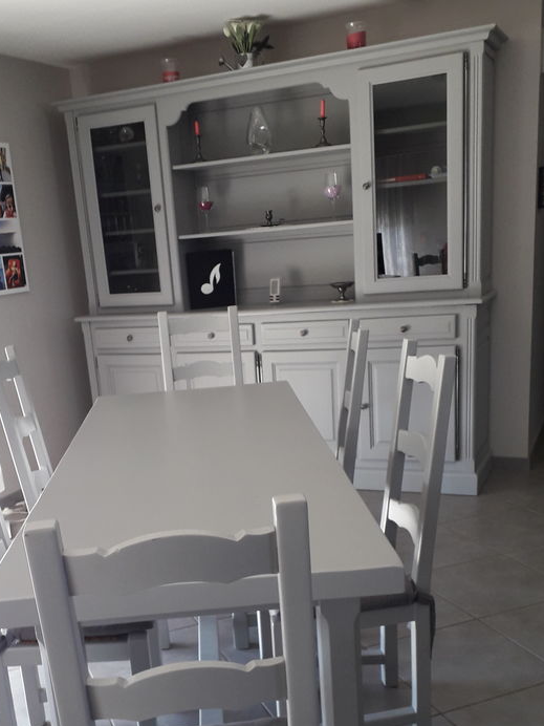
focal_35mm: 39
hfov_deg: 36.7
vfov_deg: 46.9
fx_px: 817
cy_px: 499
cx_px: 226
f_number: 1.9
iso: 80
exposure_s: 1/50
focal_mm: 3.6
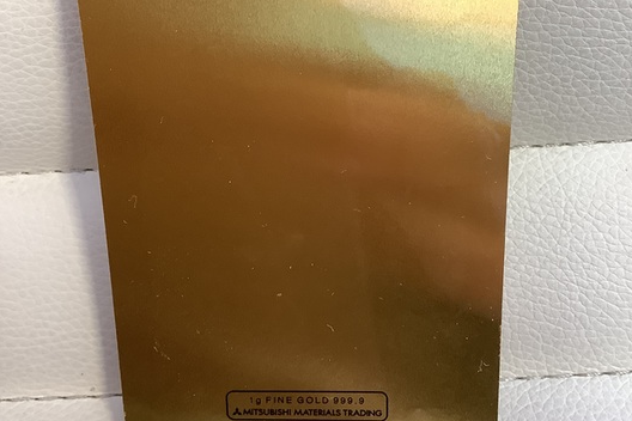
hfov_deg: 44.5
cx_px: 317
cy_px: 134
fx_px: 772
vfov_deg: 30.2
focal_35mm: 44
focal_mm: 3.3
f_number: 2.4
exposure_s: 1/50
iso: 125
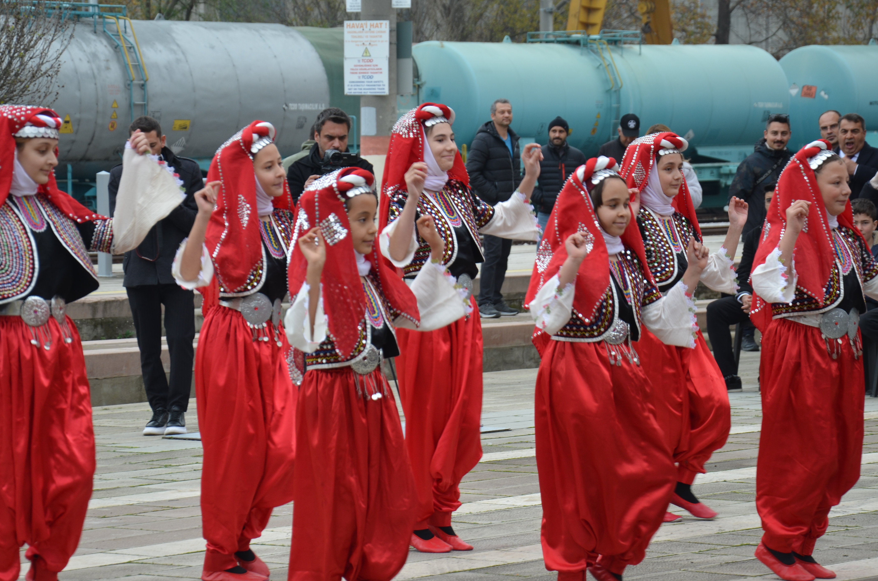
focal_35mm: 148
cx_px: 432
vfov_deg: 9.3
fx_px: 3592
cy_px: 313
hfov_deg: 13.9
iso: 200
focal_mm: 85
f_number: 5.6
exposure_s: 1/125
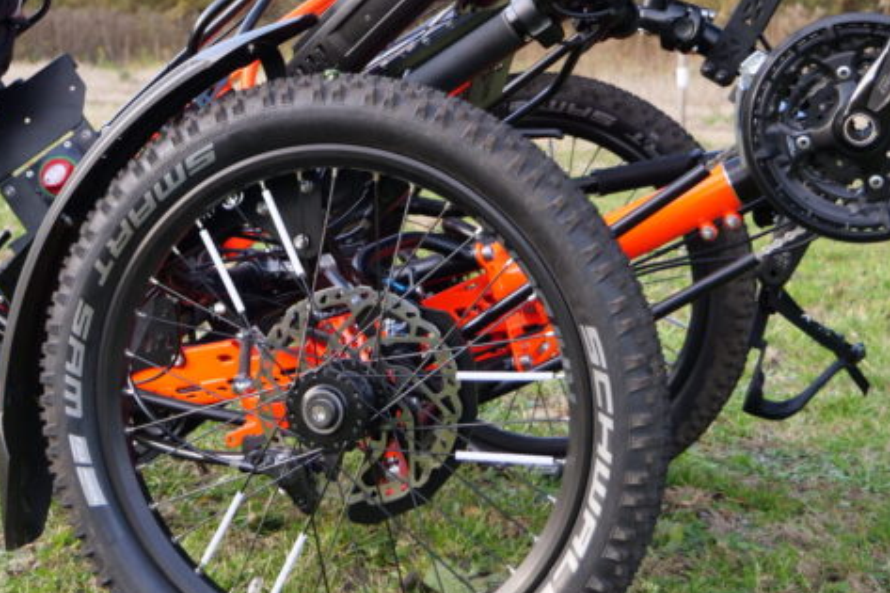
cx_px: 329
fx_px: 1631
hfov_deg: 30.4
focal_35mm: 66
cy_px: 104
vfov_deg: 20.3
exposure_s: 1/60
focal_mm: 15
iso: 320
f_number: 3.7
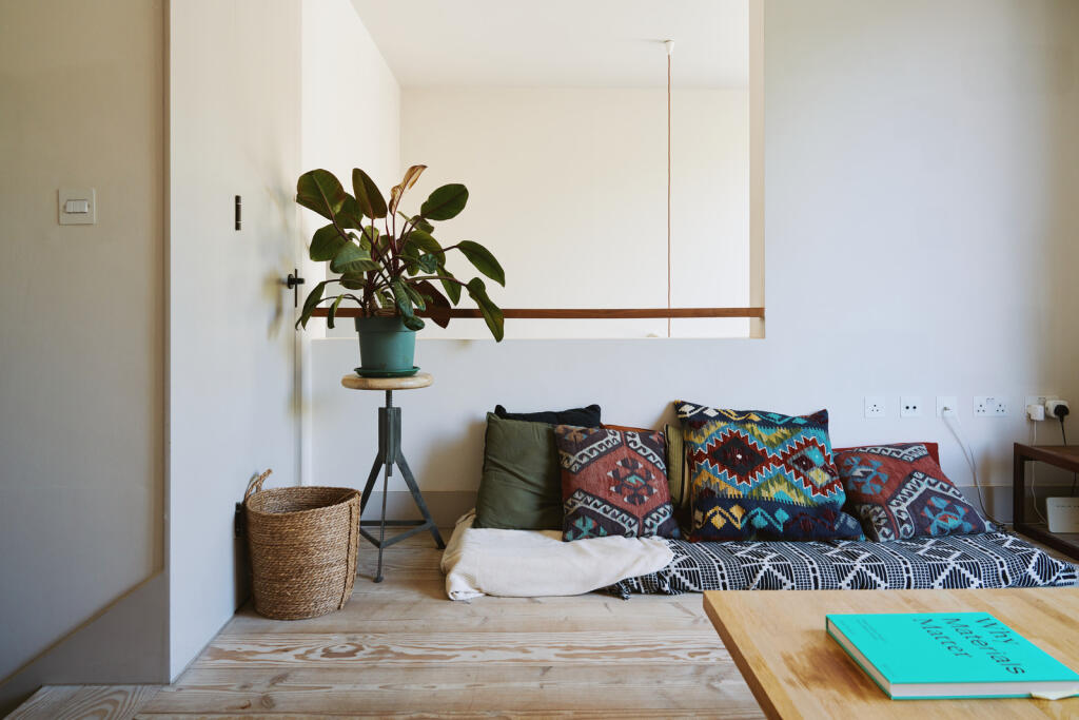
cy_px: 360
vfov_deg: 53.1
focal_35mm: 24
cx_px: 540
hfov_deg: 73.7
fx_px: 719
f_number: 5.6
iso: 320
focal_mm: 24
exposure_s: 1/25
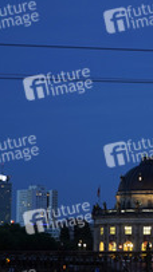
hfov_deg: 8.1
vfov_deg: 14.4
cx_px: 156
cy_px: 185
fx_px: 1076
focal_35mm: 149
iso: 640
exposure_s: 1/15
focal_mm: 64
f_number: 2.8
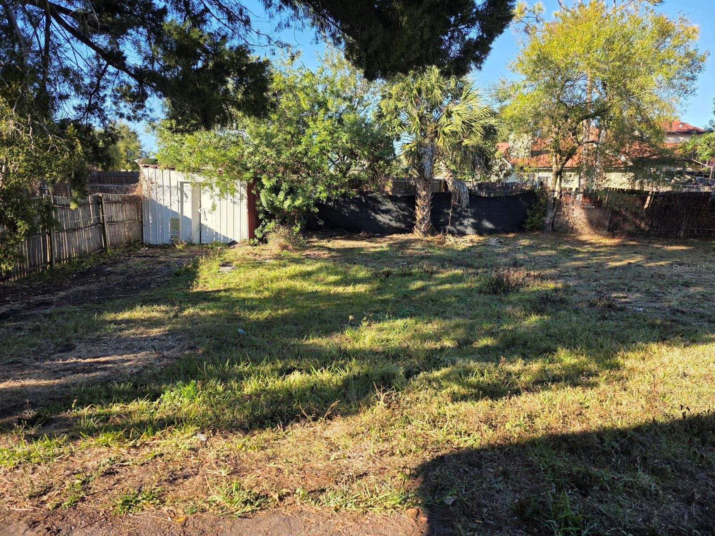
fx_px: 475
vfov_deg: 58.9
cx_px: 358
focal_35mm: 23
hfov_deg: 73.9
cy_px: 268
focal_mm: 6.3
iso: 80
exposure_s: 1/2000
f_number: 1.7
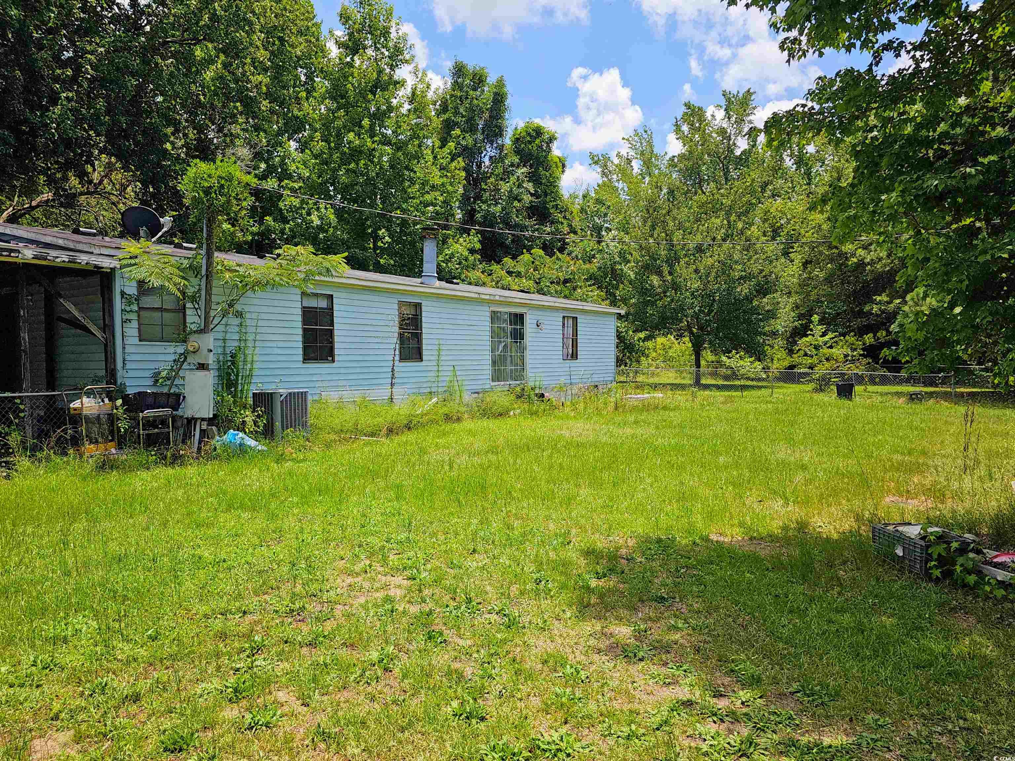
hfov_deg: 73.9
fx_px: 674
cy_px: 380
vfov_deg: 58.9
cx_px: 508
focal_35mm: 23
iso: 10
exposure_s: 1/675
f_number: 1.7
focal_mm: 6.3
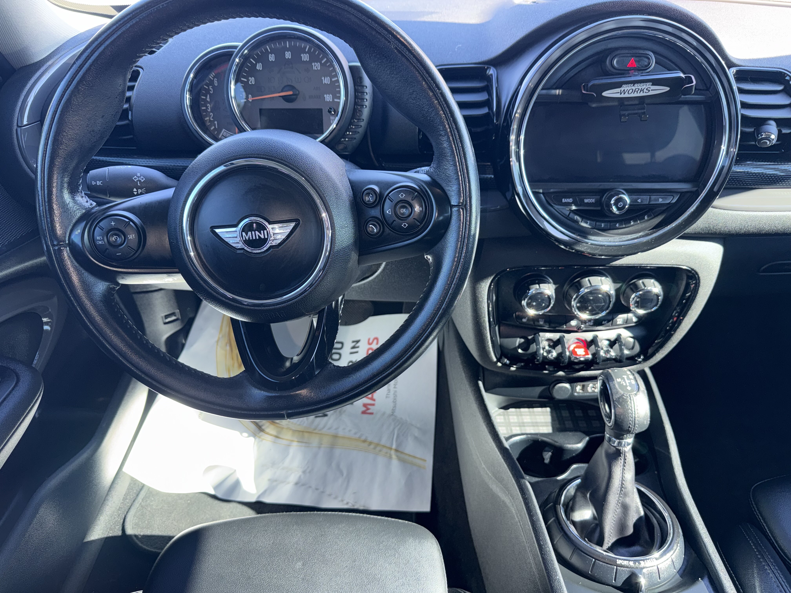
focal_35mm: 24
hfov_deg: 71.6
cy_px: 296
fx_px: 548
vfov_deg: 56.8
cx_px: 396
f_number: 1.78
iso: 50
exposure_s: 1/50
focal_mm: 6.76
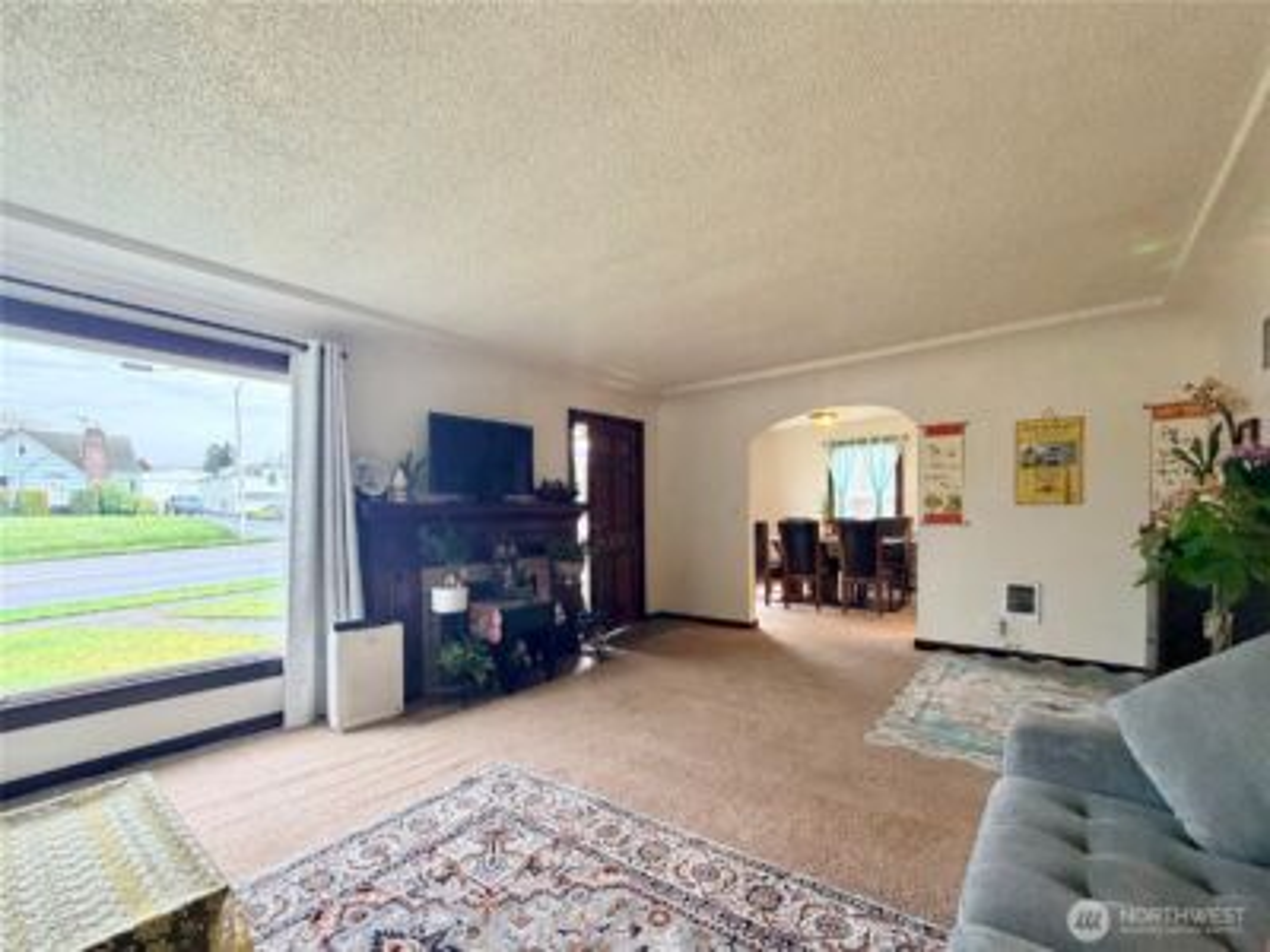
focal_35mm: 14
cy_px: 476
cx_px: 635
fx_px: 514
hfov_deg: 102.1
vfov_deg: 85.7
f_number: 2.2
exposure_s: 1/121
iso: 250
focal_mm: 2.22
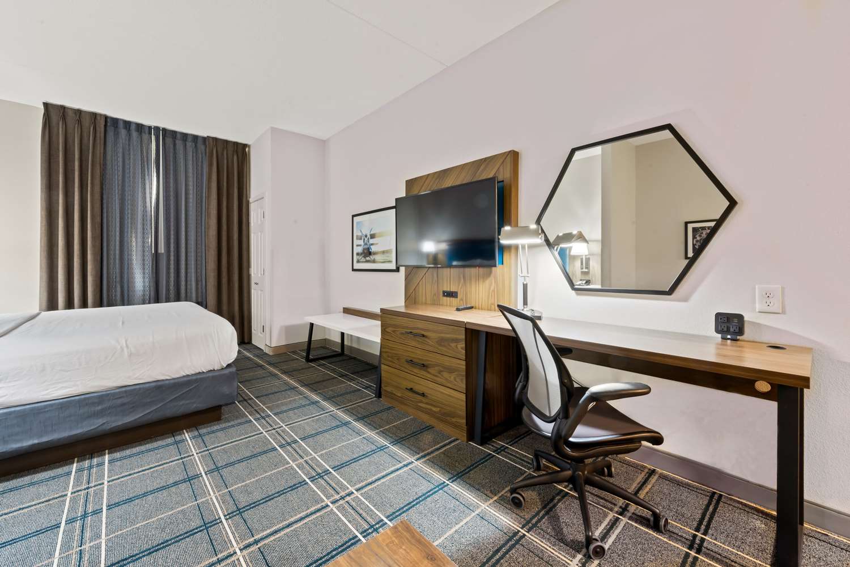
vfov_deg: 81.2
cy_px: 284
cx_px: 425
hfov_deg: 104.3
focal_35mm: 14
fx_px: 331
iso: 320
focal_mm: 14
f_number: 16
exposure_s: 30
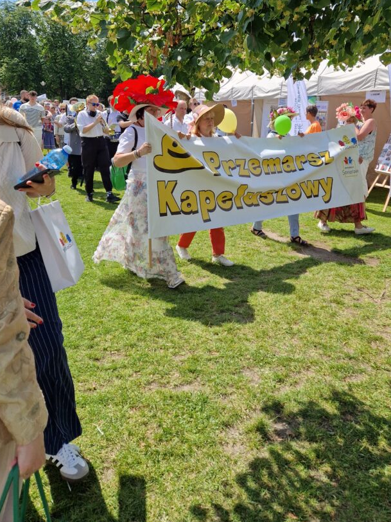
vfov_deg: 61.0
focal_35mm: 29
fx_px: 437
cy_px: 202
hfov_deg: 48.1
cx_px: 216
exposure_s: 1/1240
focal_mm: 5.4
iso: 50
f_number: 1.8
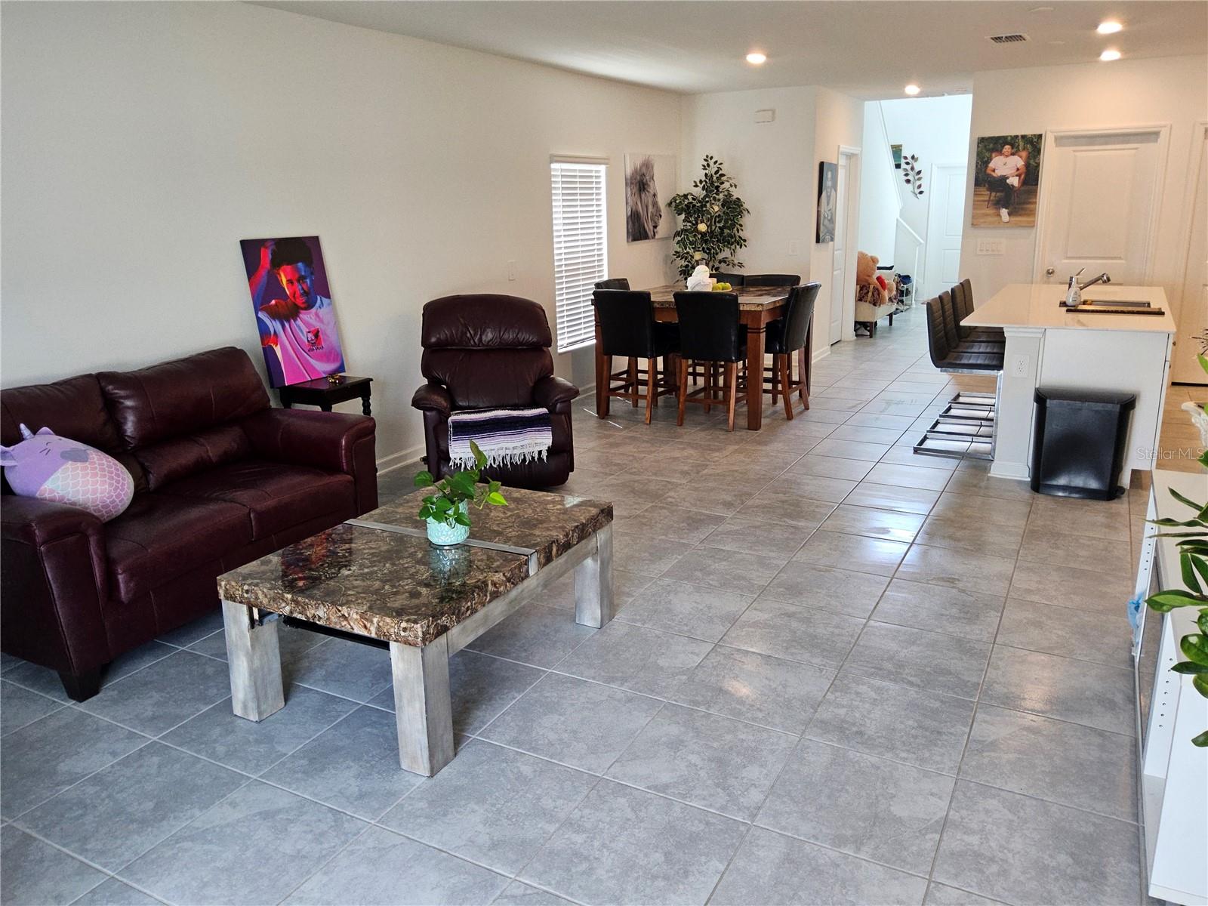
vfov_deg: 58.9
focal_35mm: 23
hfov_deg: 73.9
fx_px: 803
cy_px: 453
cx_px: 604
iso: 160
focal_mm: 3.08
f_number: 2
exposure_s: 1/120
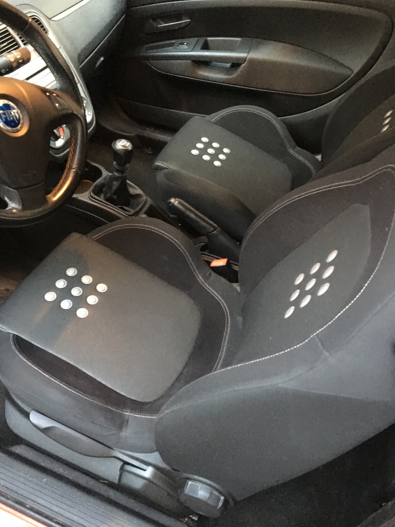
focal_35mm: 29
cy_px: 264
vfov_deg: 61.7
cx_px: 198
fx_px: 441
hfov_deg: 48.2
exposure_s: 1/17
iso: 500
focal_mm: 4.15
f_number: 2.2
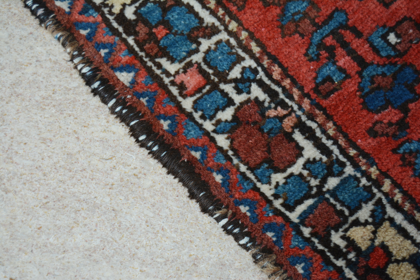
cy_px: 140
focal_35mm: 69
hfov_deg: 29.2
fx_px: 805
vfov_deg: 19.7
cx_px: 210
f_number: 5.3
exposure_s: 1/60
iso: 400
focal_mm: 46
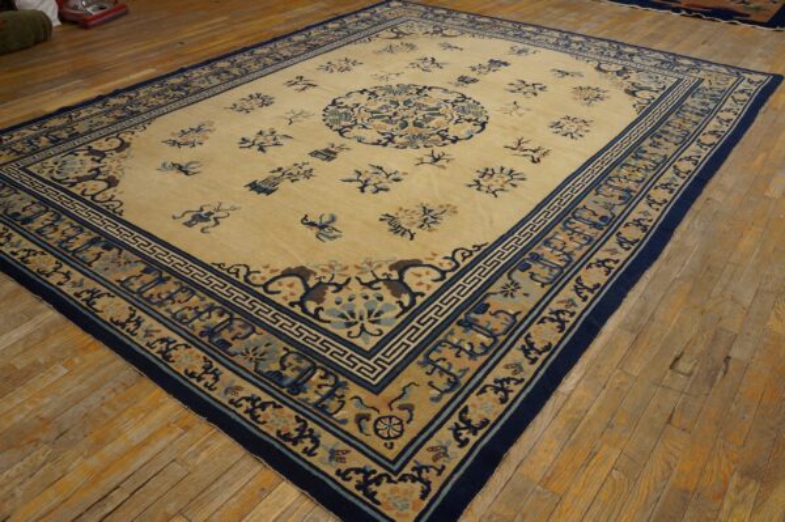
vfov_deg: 43.5
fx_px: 654
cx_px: 392
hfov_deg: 62.0
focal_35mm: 30
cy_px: 261
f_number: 4
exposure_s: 1/160
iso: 1250
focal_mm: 20
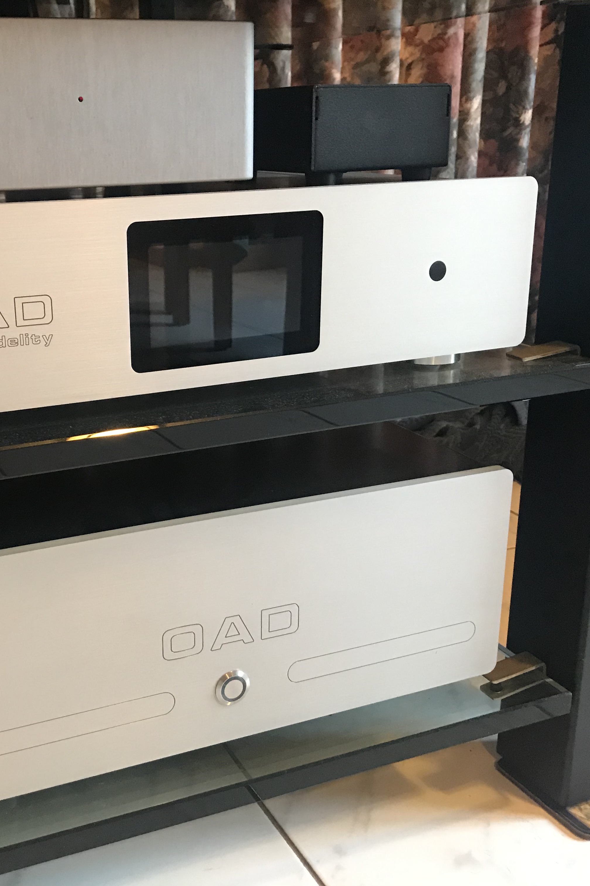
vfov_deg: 49.6
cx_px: 159
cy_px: 442
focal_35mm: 39
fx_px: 959
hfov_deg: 33.6
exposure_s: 1/11
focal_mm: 3.99
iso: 100
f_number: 1.8
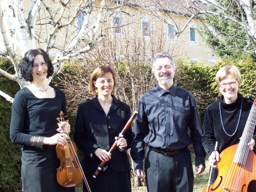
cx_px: 128
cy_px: 96
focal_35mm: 70
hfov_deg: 27.8
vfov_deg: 21.0
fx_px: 518
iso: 80
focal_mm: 11.6
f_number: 3.8
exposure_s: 1/161
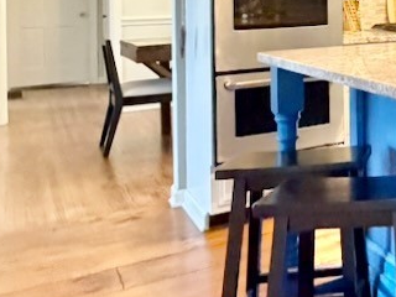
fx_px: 641
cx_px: 618
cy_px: -6
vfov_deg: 24.8
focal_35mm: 56
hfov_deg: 24.9
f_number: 2.2
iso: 800
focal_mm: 2.22
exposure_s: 1/60
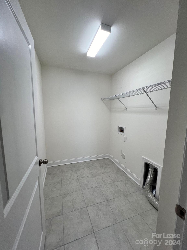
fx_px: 94
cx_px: 94
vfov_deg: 106.2
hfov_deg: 89.9
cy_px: 125
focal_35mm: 13
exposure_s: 1/120
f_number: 1.8
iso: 80
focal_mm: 1.57
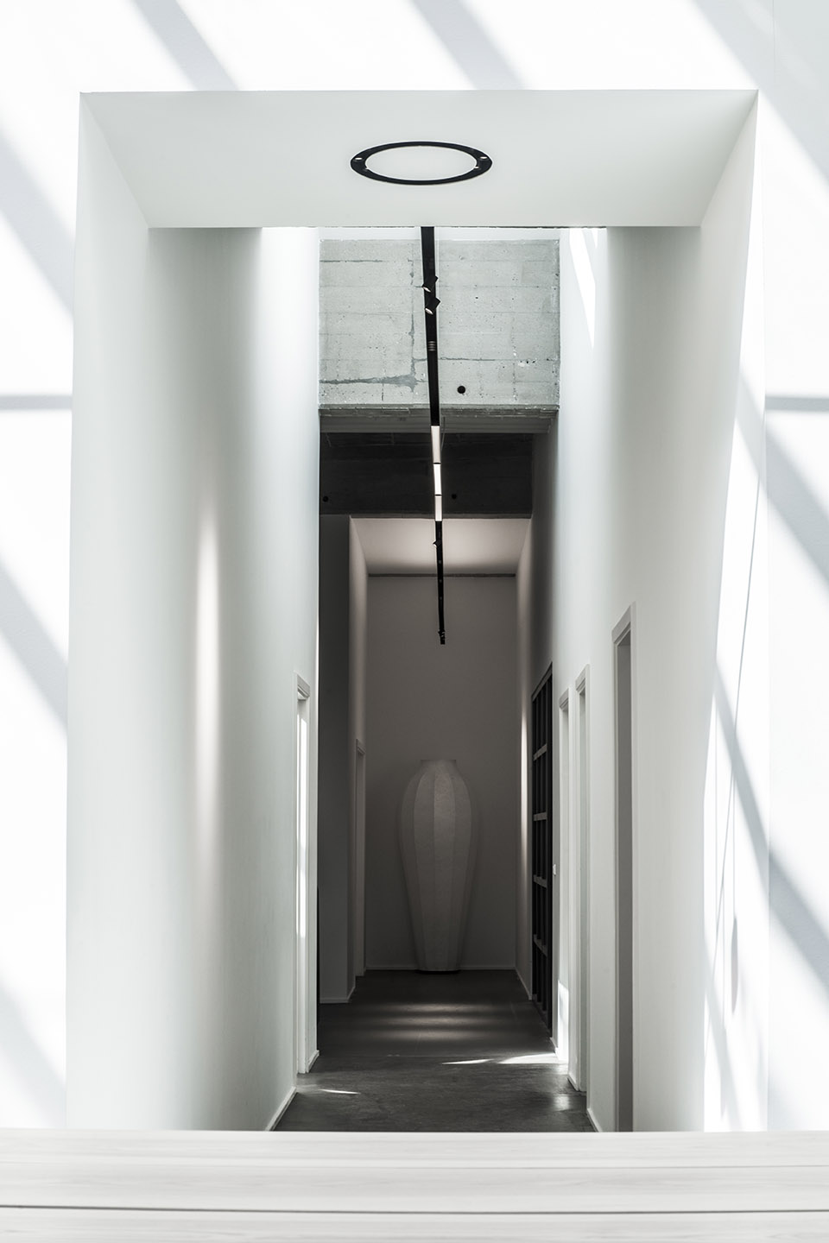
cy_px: 622
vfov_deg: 34.5
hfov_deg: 23.4
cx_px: 414
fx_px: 2003
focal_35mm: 58
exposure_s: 1/6
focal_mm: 58
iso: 100
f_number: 16
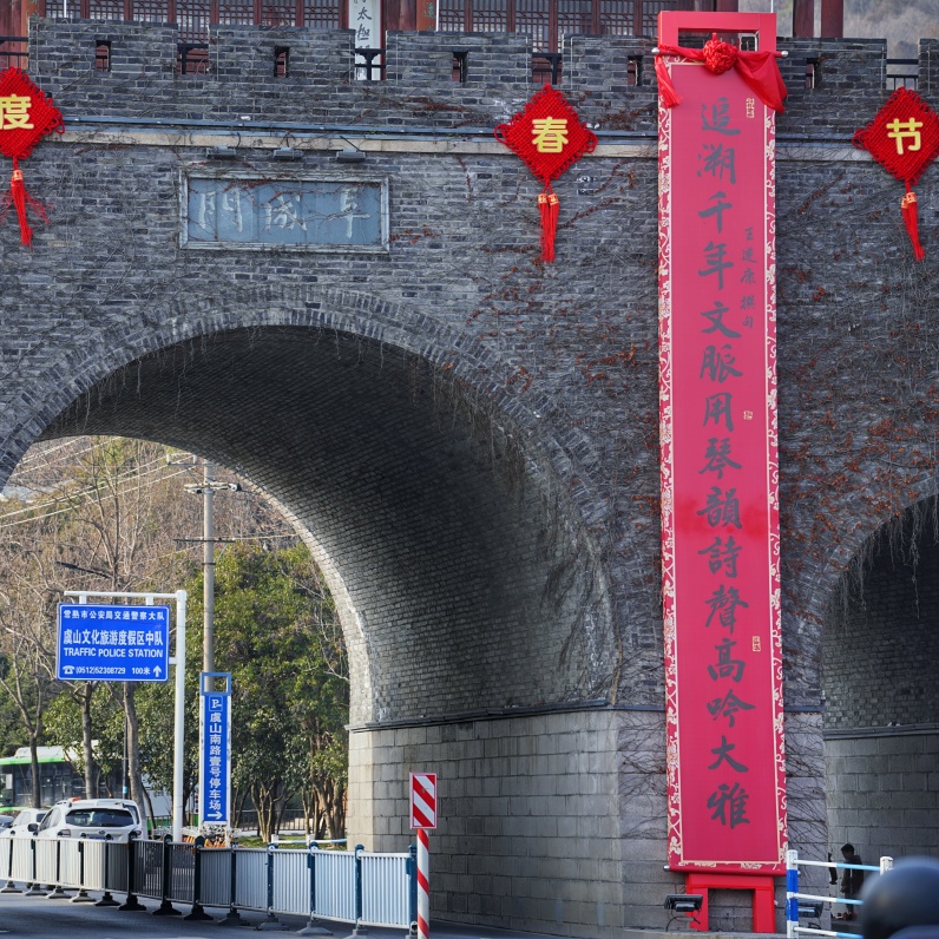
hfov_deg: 10.6
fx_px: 5033
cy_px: 468
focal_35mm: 164
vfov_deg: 10.7
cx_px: 271
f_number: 4
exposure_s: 1/200
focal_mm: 128
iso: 100
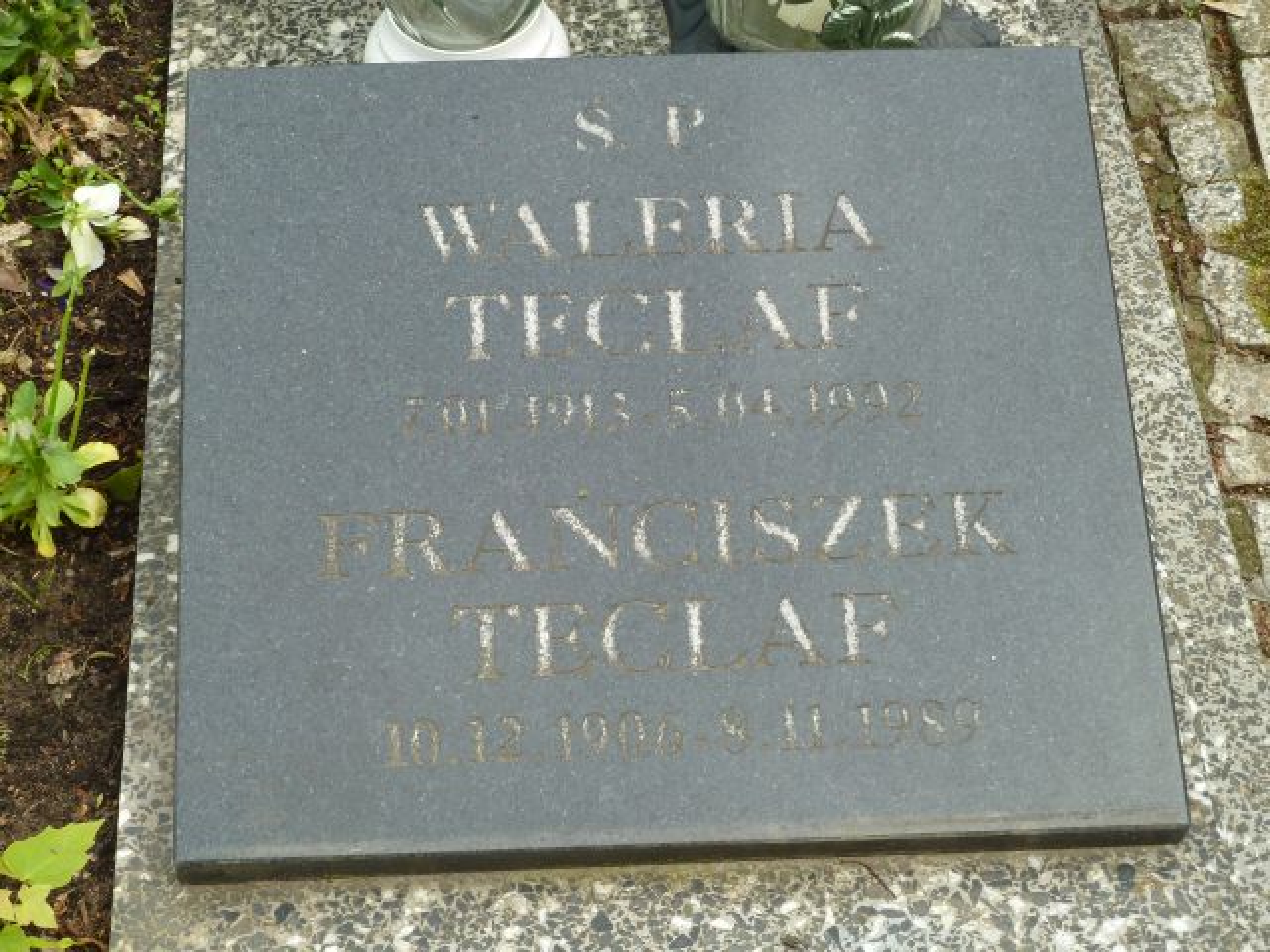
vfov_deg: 18.9
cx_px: 635
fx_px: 2862
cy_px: 476
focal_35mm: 78
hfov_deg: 25.0
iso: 80
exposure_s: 1/125
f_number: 4.2
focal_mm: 12.8
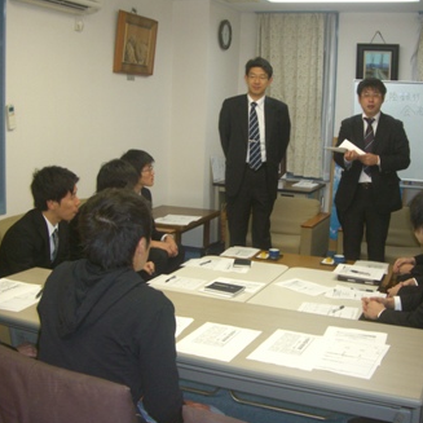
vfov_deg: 36.8
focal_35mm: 46
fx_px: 636
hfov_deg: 36.8
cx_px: 234
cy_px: 210
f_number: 2.8
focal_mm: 7.9
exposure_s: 1/100
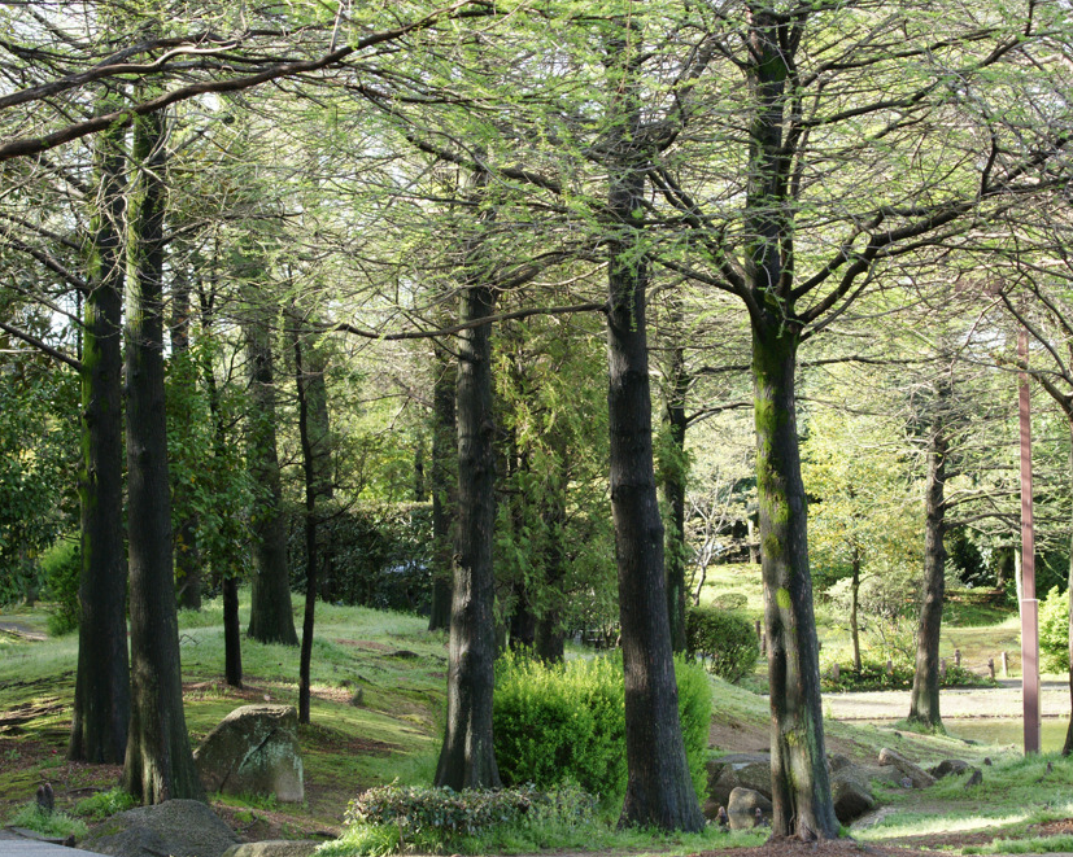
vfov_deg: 12.6
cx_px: 586
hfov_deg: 15.8
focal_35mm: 122
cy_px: 423
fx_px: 3873
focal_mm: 70
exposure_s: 1/125
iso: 400
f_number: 5.6
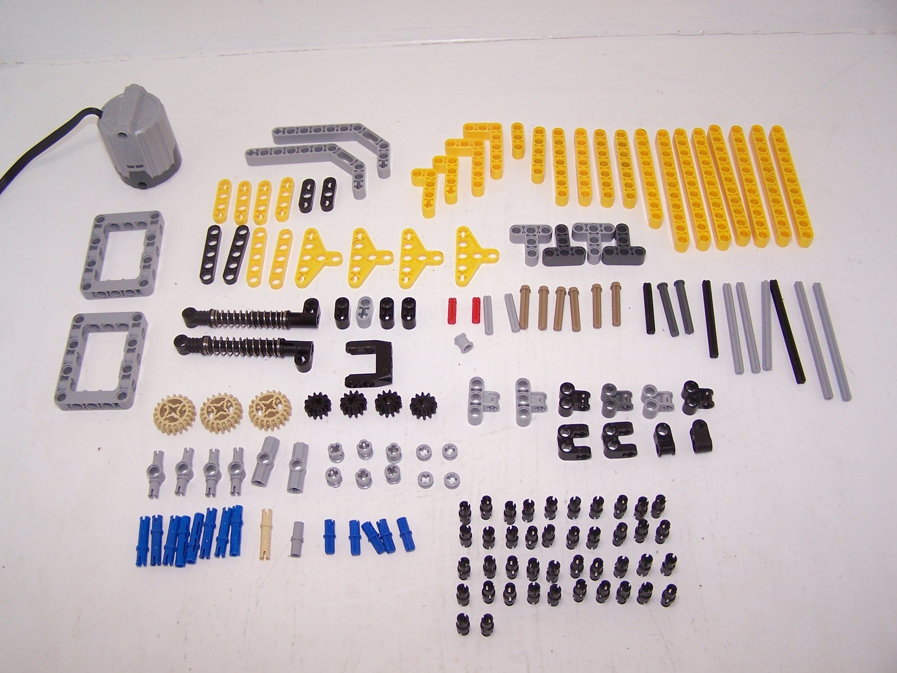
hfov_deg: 49.0
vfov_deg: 37.7
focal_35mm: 38
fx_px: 985
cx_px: 448
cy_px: 336
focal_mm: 6.3
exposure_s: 1/60
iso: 80
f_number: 2.8
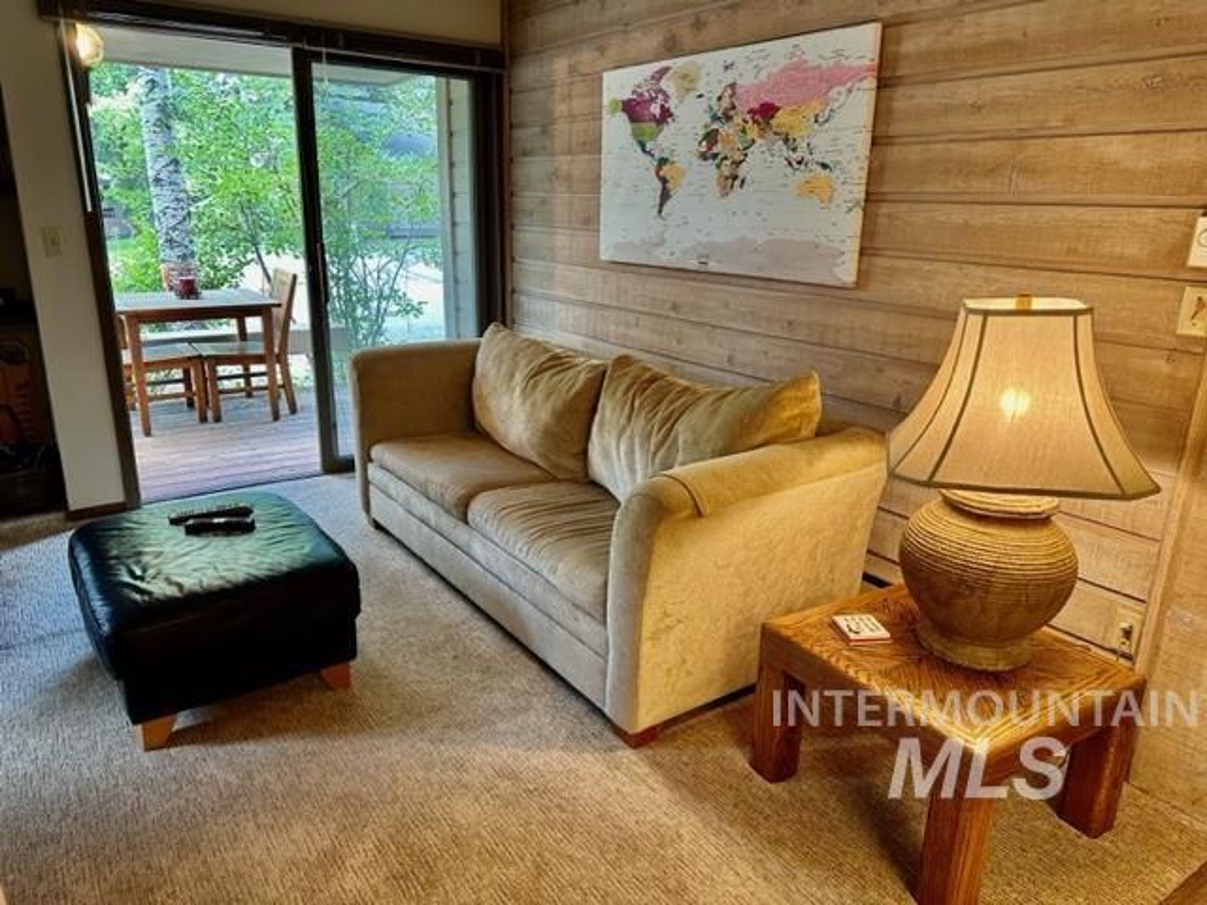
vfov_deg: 56.8
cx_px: 604
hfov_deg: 71.6
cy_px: 452
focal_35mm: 24
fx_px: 837
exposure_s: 1/60
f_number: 1.78
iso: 250
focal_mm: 6.86
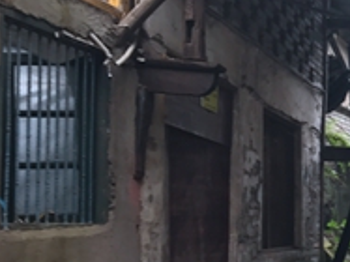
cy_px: 203
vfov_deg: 19.4
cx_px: 459
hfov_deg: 23.0
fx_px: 758
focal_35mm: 75
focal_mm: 3.99
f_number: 1.8
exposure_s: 1/50
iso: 25
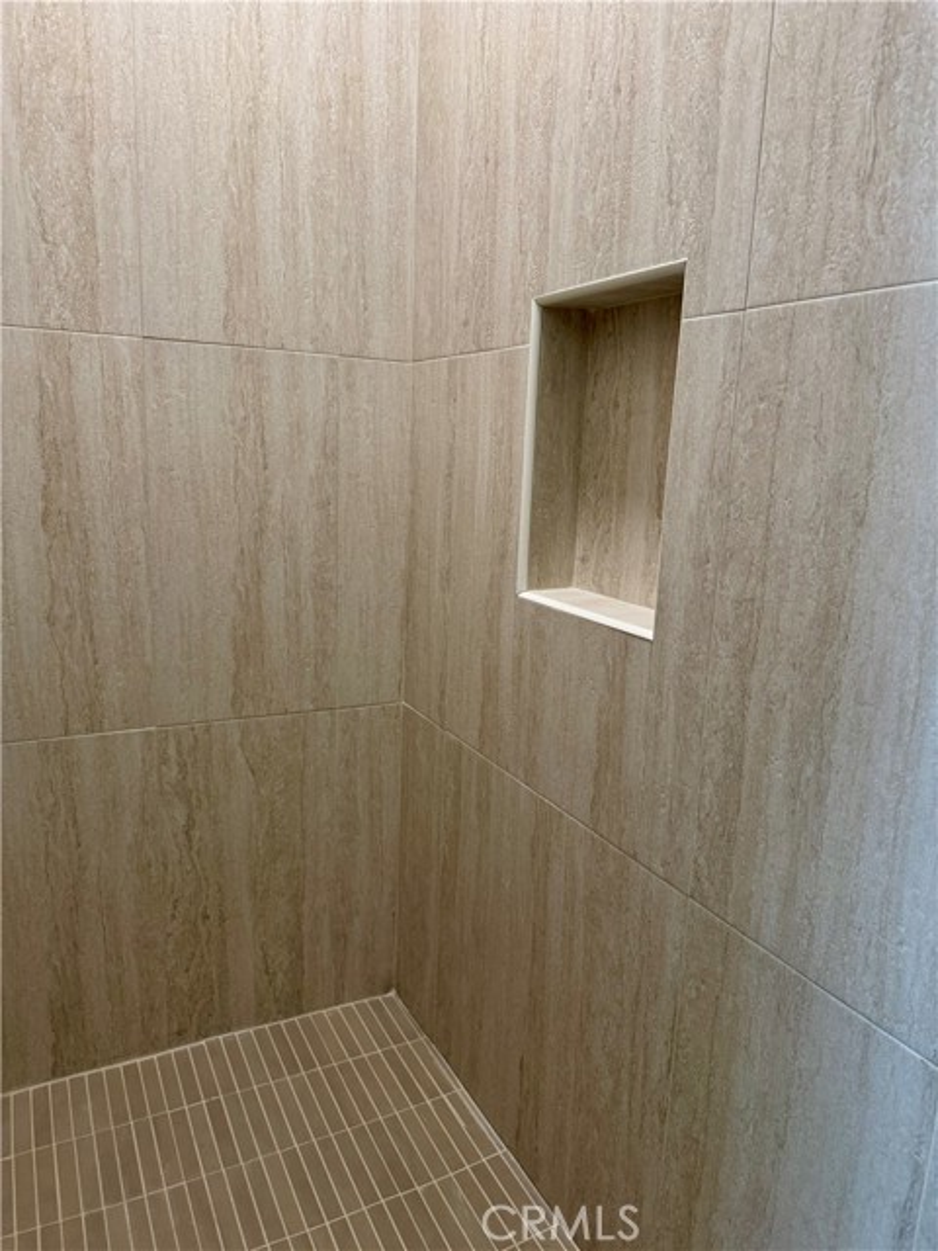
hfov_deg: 56.8
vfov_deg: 71.6
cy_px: 626
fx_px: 867
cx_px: 469
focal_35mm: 24
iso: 200
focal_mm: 6.76
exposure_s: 1/120
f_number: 1.78
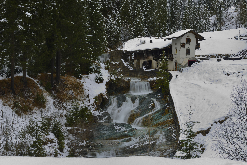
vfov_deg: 21.9
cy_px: 82
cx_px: 124
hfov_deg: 32.4
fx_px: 426
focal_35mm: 62
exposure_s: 1/5
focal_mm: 62
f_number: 20
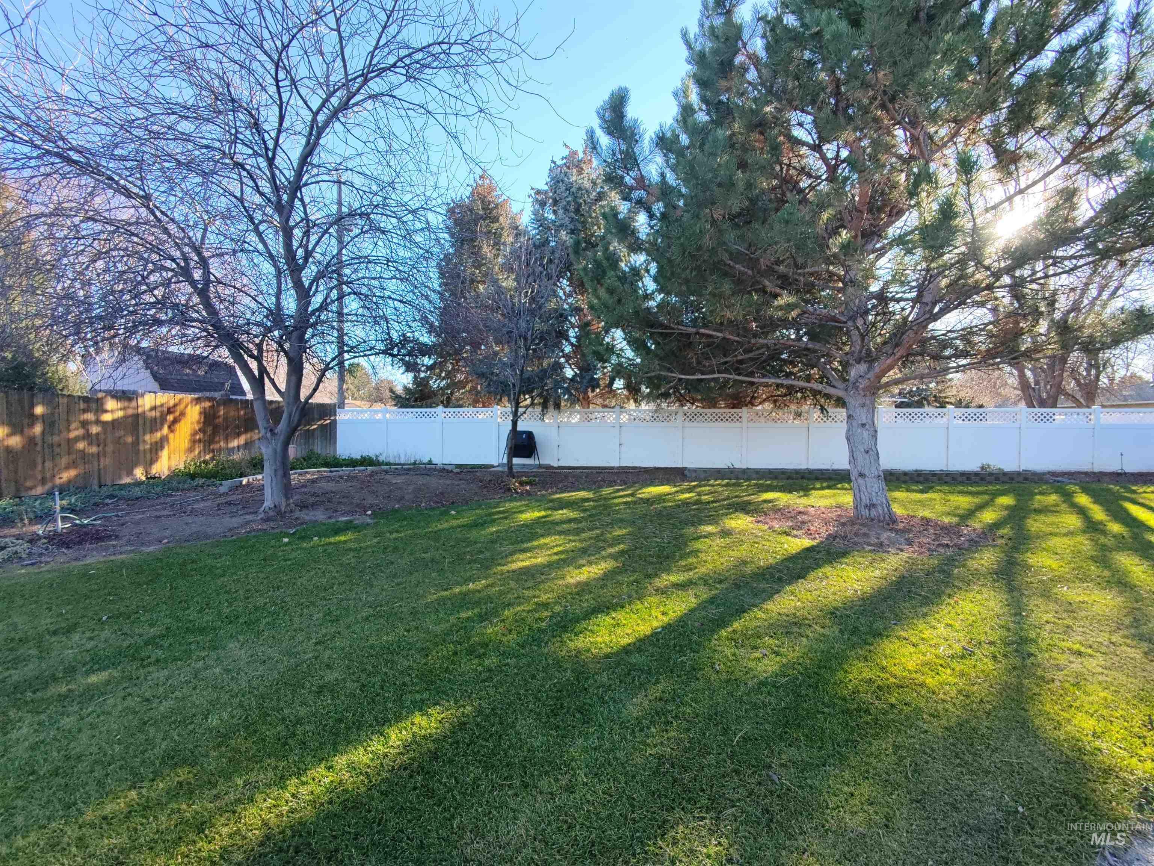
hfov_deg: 94.5
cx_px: 577
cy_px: 433
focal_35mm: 16
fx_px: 533
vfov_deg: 78.1
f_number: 2.55
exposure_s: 1/273
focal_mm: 16
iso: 100
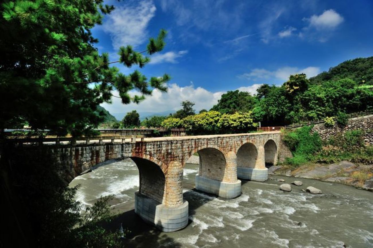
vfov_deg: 70.3
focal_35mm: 17
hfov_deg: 93.3
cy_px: 124
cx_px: 186
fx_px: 176
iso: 200
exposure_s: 1/250
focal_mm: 17
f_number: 6.3
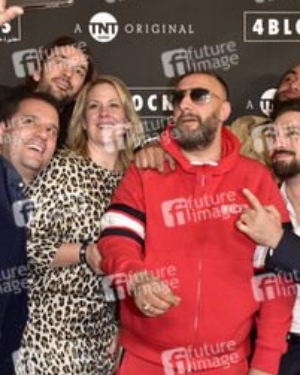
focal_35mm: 64
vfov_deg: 29.6
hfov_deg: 23.9
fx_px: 710
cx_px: 160
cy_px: 172
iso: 2000
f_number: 8
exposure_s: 1/250
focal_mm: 38
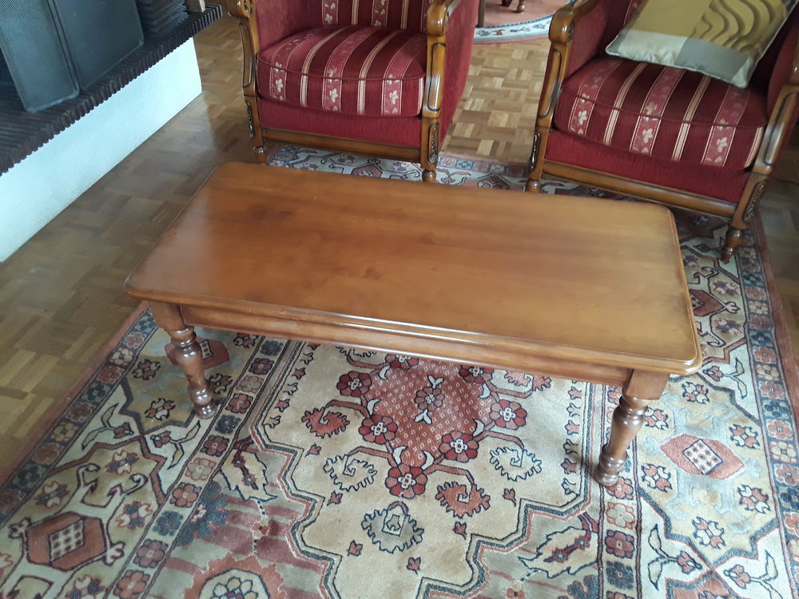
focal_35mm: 27
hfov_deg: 65.3
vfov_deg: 51.4
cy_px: 300
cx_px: 400
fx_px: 623
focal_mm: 2.91
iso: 100
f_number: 1.9
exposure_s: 1/33
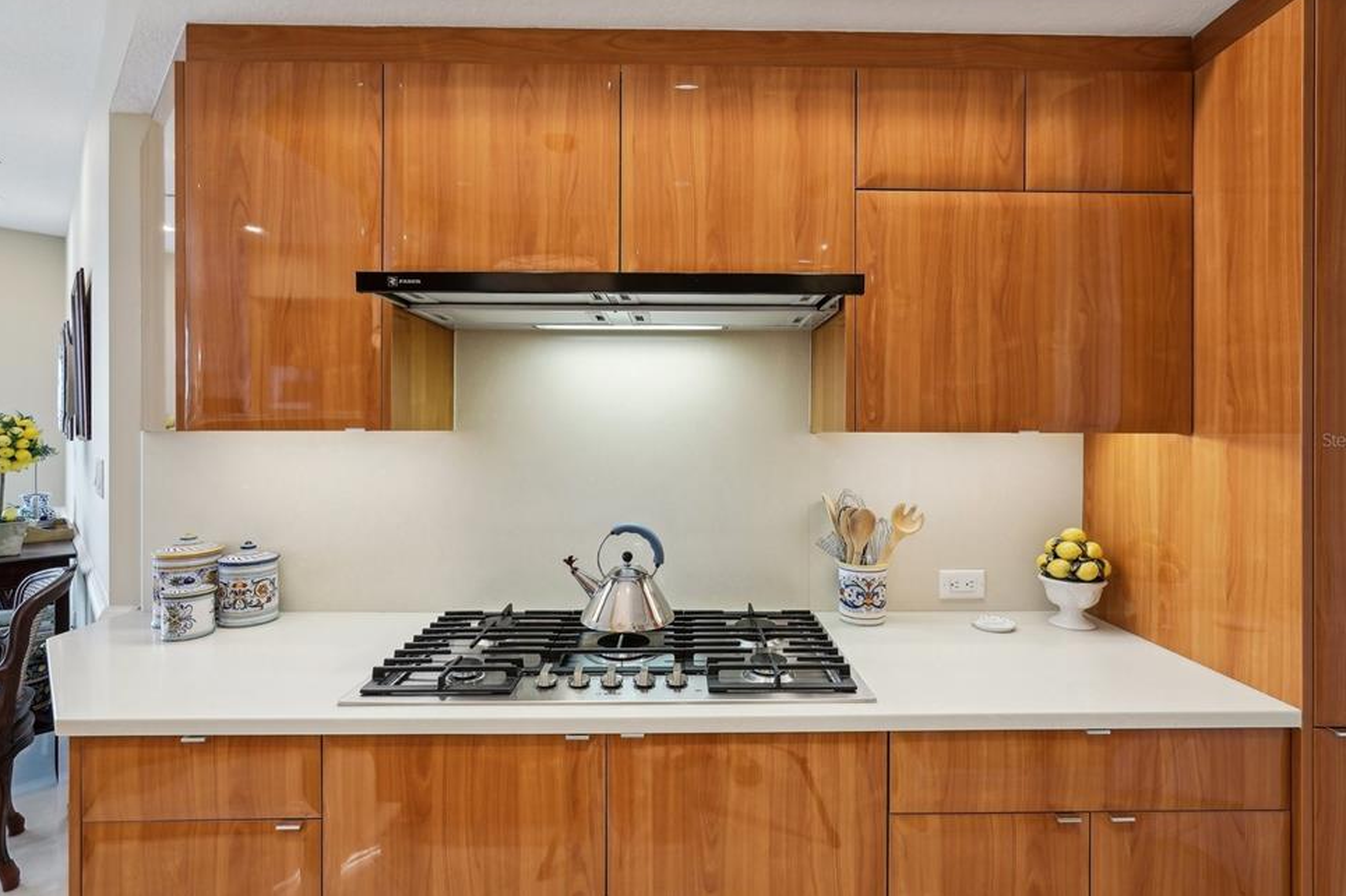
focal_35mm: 17
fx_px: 635
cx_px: 687
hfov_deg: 93.3
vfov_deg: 70.4
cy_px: 440
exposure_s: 1/10
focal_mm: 16
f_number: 8
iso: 400
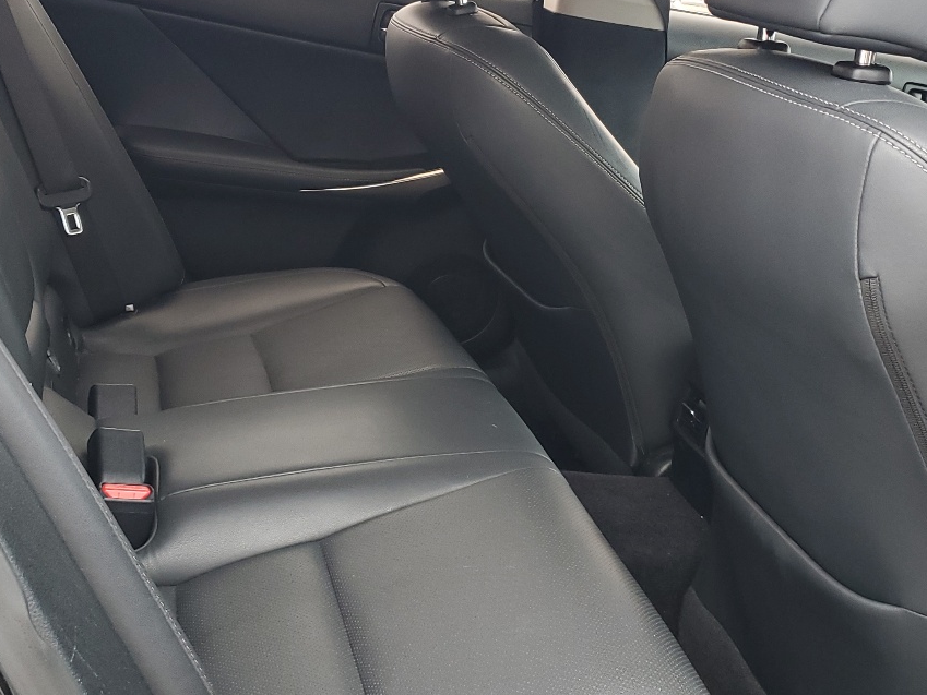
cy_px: 337
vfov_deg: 29.7
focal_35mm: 49
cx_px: 449
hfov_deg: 38.9
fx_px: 1312
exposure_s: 1/120
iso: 76
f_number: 1.5
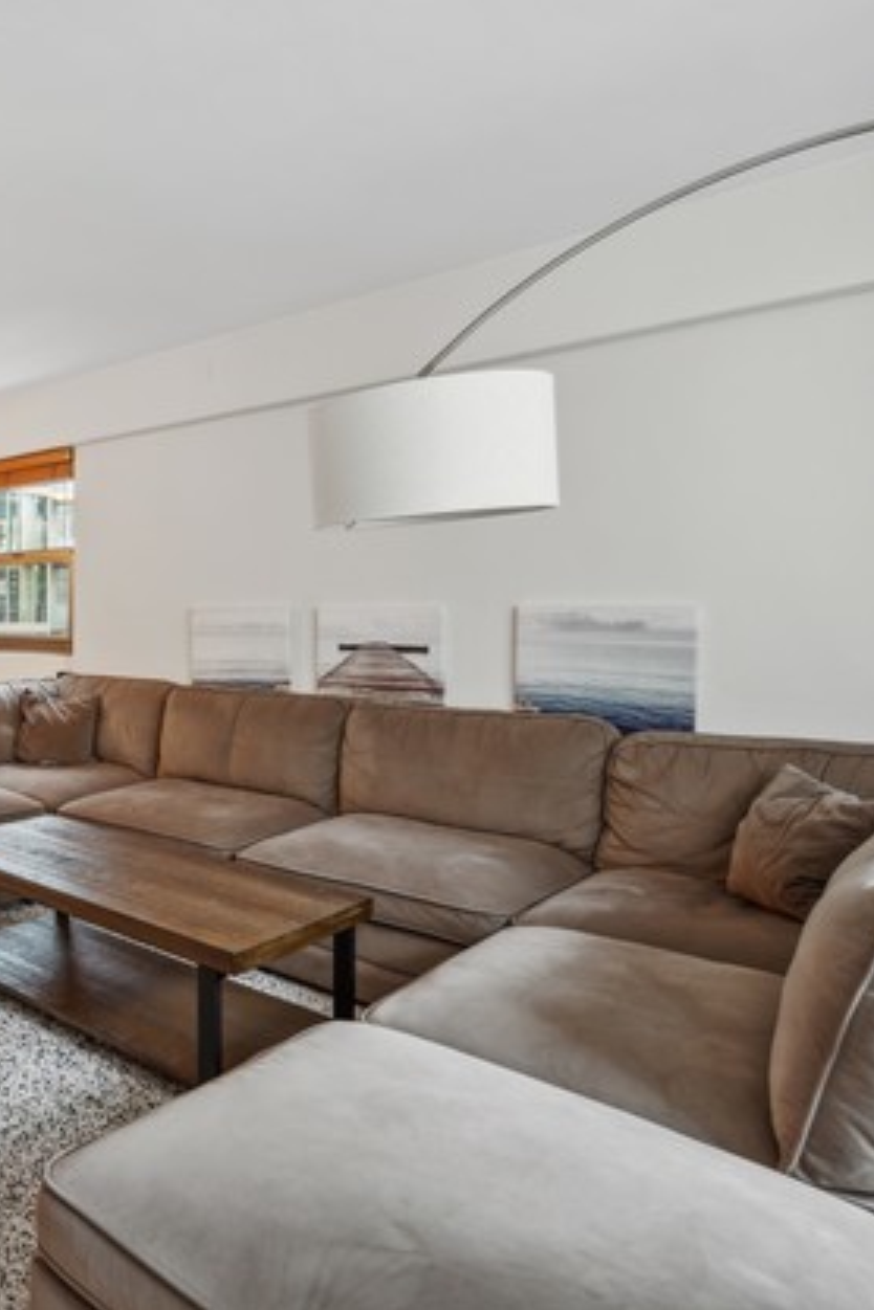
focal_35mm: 23
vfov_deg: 76.1
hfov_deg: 44.6
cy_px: 642
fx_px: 838
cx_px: -44
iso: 100
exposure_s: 4
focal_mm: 15
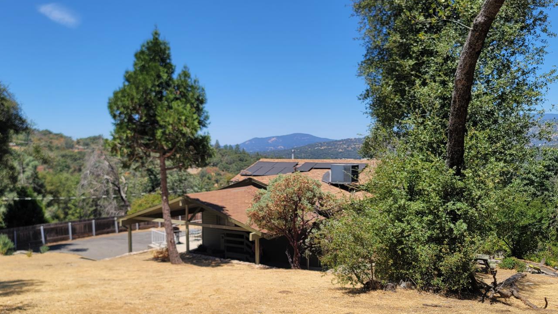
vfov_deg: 36.5
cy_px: 193
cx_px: 257
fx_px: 473
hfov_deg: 60.9
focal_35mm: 32
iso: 20
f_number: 1.8
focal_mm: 7
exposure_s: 1/1005
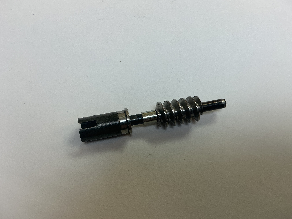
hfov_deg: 61.7
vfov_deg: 48.2
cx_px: 146
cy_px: 110
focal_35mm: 29
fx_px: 245
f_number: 1.8
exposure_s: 1/120
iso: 40
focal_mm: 3
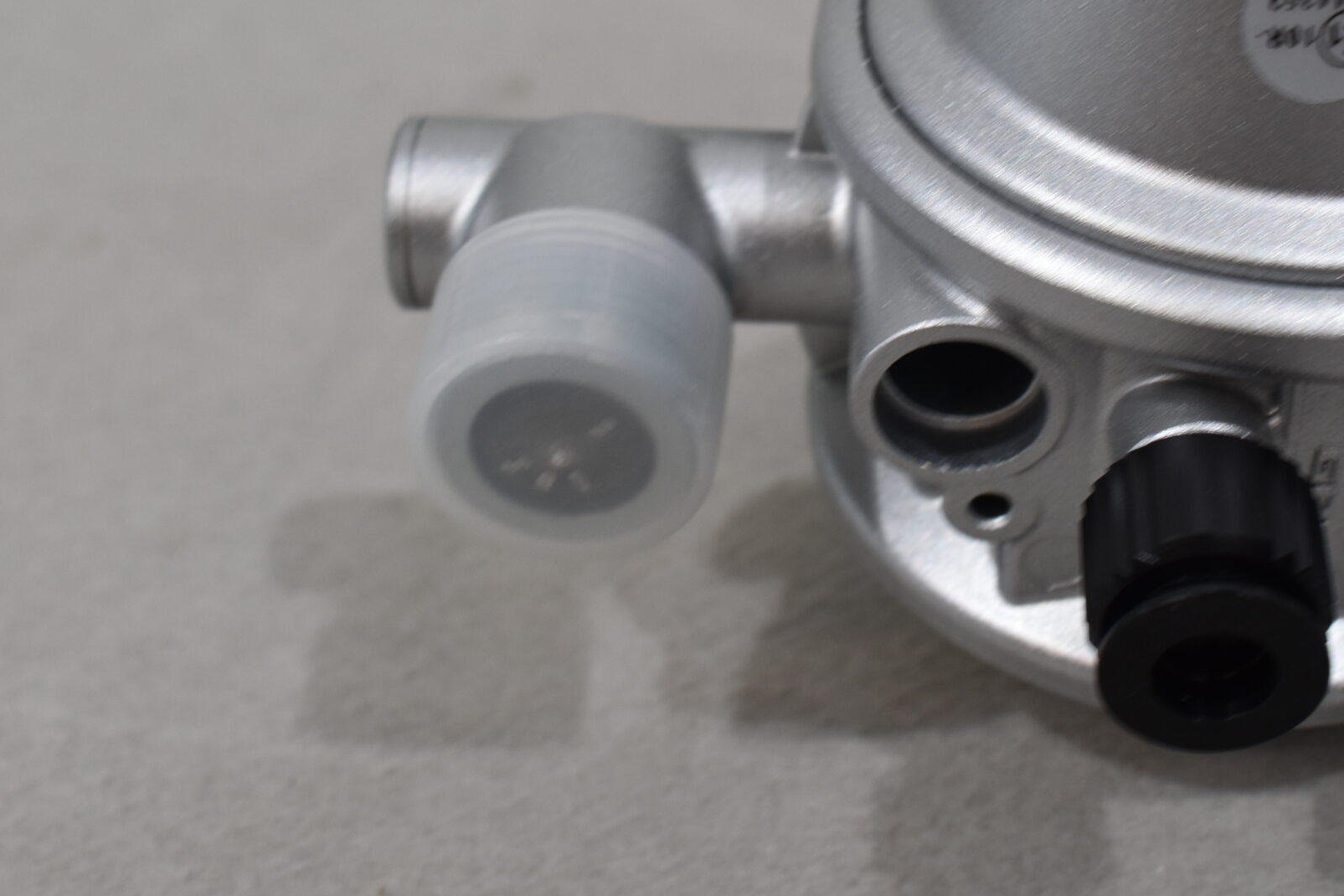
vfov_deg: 20.3
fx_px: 2501
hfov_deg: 29.6
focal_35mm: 67
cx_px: 1019
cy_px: 332
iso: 360
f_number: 8
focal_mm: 28
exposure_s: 1/60
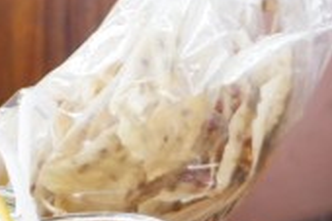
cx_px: 396
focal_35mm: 289
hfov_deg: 7.1
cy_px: 599
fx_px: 2663
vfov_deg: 4.6
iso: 800
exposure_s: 1/10
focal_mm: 32.5
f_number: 5
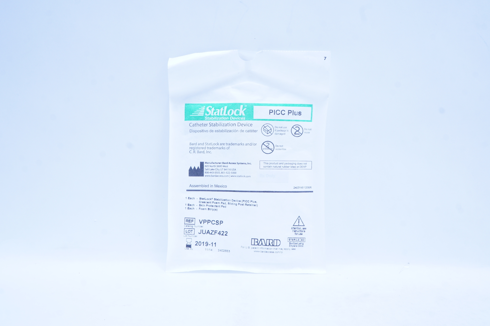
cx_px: 245
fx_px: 489
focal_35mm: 36
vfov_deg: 36.8
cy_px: 163
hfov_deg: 53.2
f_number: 13
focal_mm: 24
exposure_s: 1/13
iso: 400
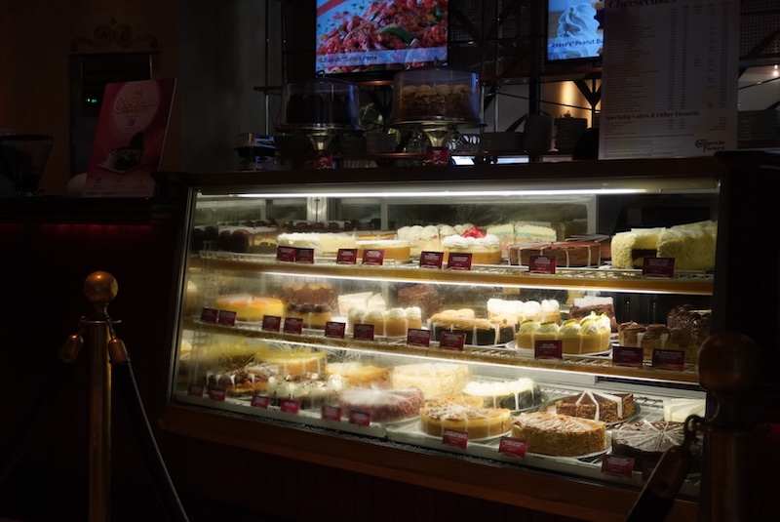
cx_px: 390
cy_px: 261
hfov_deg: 44.9
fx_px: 943
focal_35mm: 44
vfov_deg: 30.9
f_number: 4.5
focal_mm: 29
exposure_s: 1/160
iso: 1600
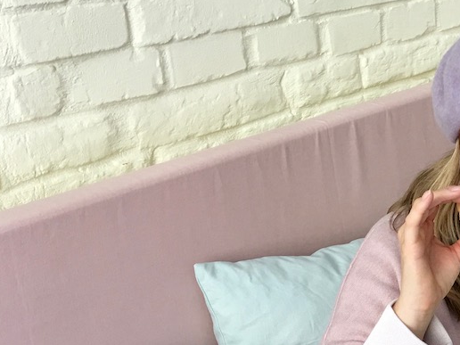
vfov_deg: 20.4
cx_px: 563
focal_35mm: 72
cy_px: 154
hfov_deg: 24.3
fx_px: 957
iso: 25
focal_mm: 4.15
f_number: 2.2
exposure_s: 1/33
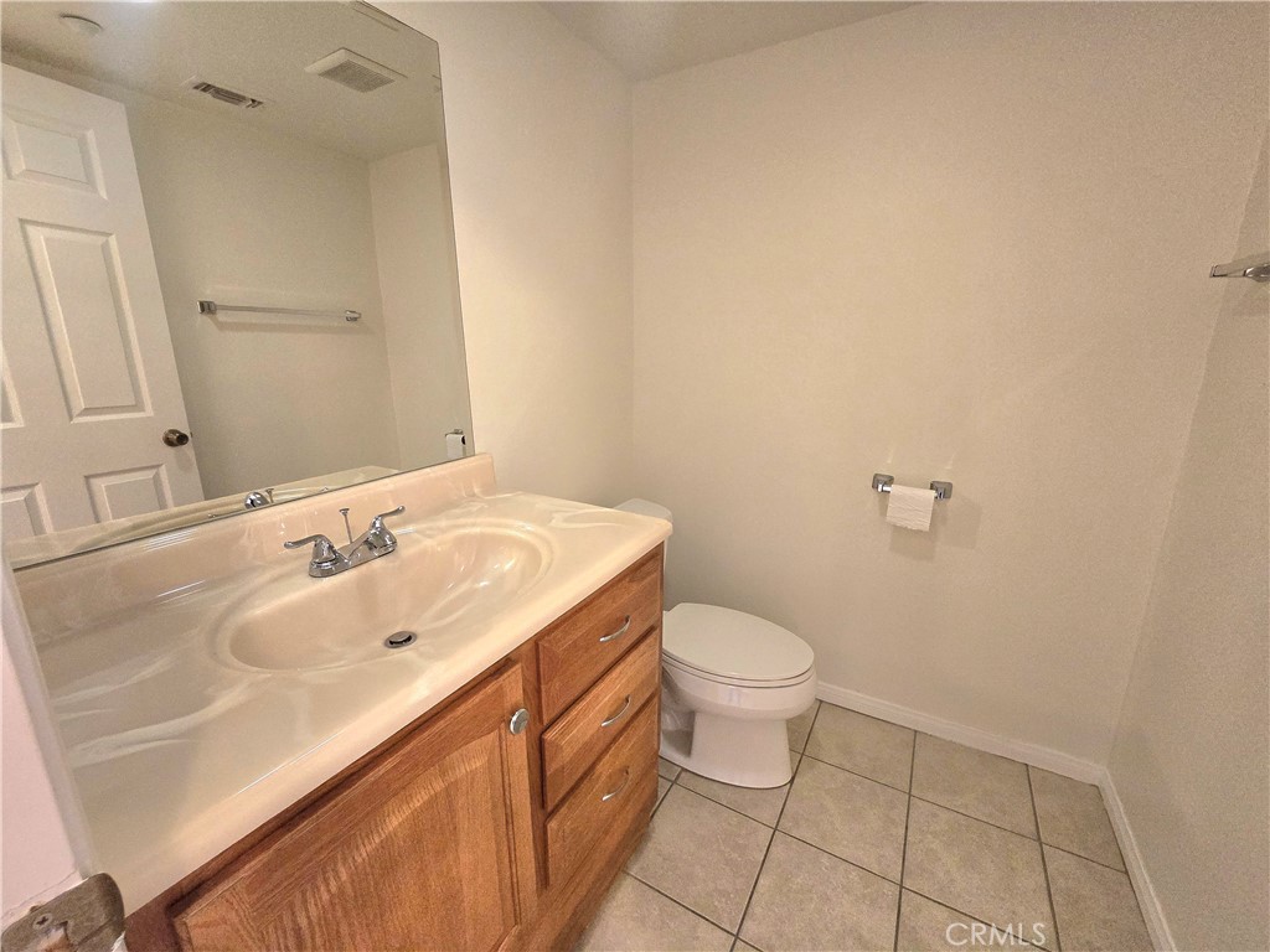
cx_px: 635
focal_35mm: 13
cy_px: 476
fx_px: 477
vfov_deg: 89.9
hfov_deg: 106.2
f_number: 2.2
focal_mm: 2.2
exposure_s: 1/60.2
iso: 800
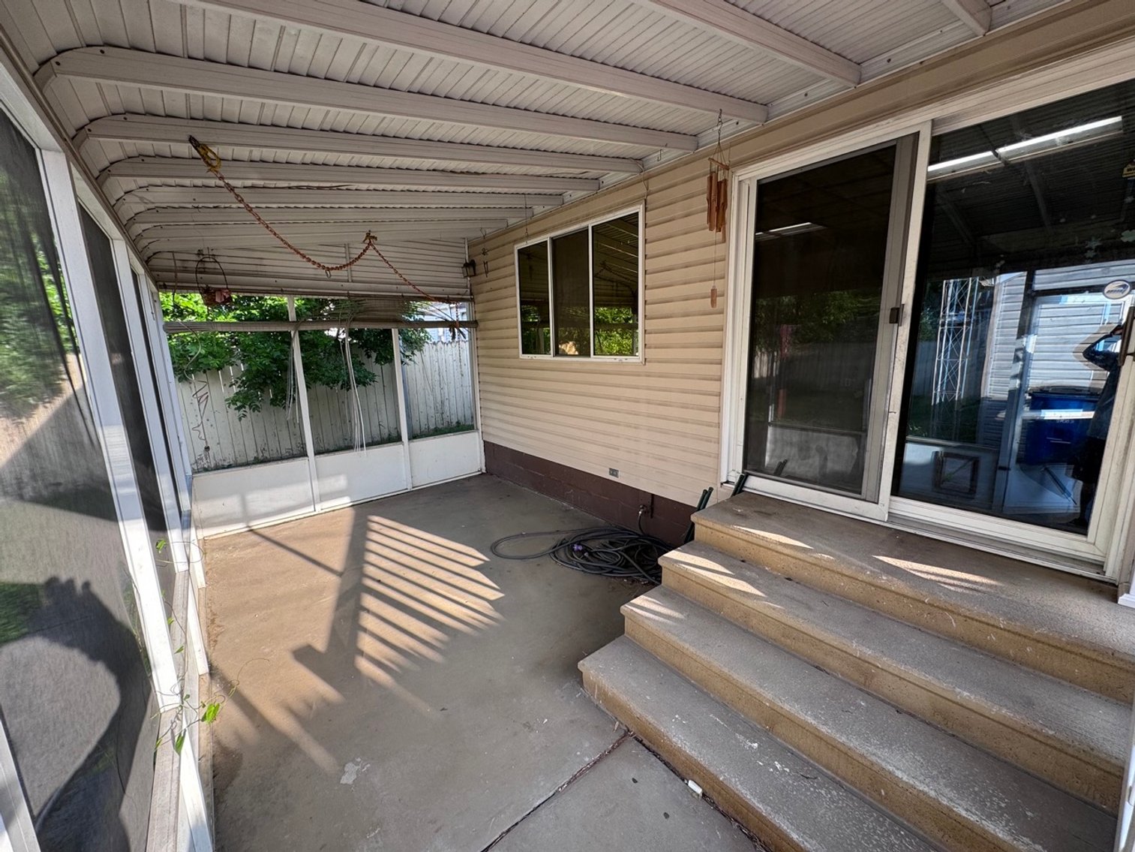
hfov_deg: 102.1
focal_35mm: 14
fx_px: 459
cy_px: 426
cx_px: 568
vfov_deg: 85.7
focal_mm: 2.22
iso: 40
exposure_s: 1/99
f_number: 2.2
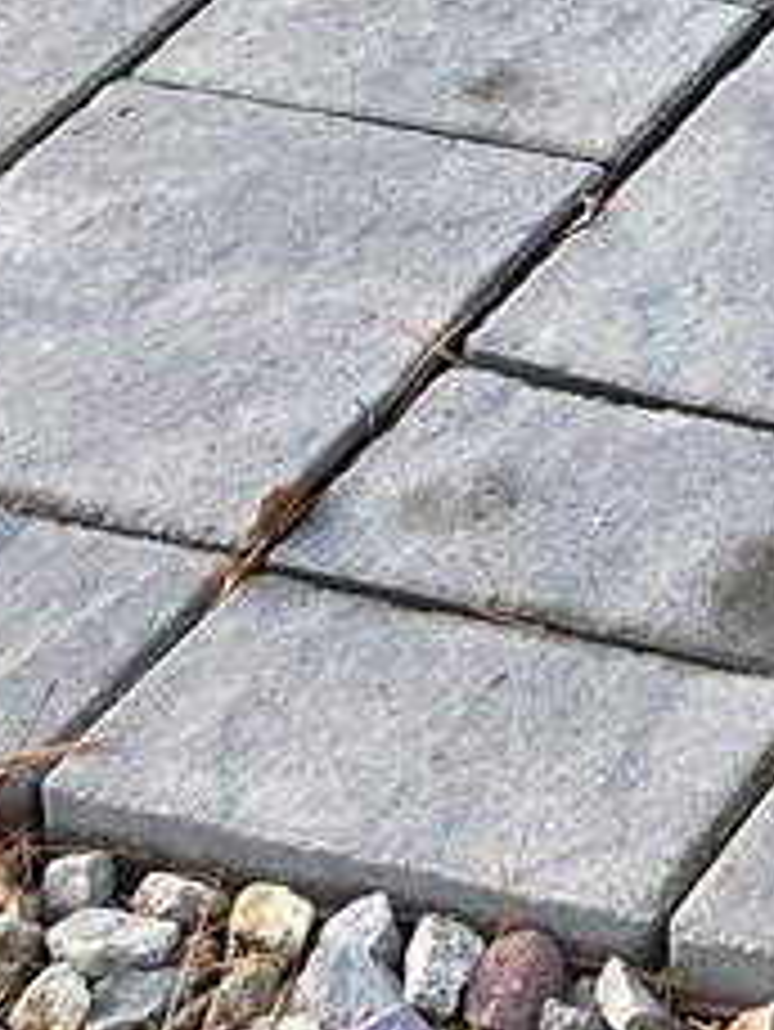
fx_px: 4587
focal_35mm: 154
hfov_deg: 8.4
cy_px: -1624
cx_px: 2160
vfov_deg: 10.6
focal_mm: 6.3
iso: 50
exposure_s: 1/180
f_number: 1.7
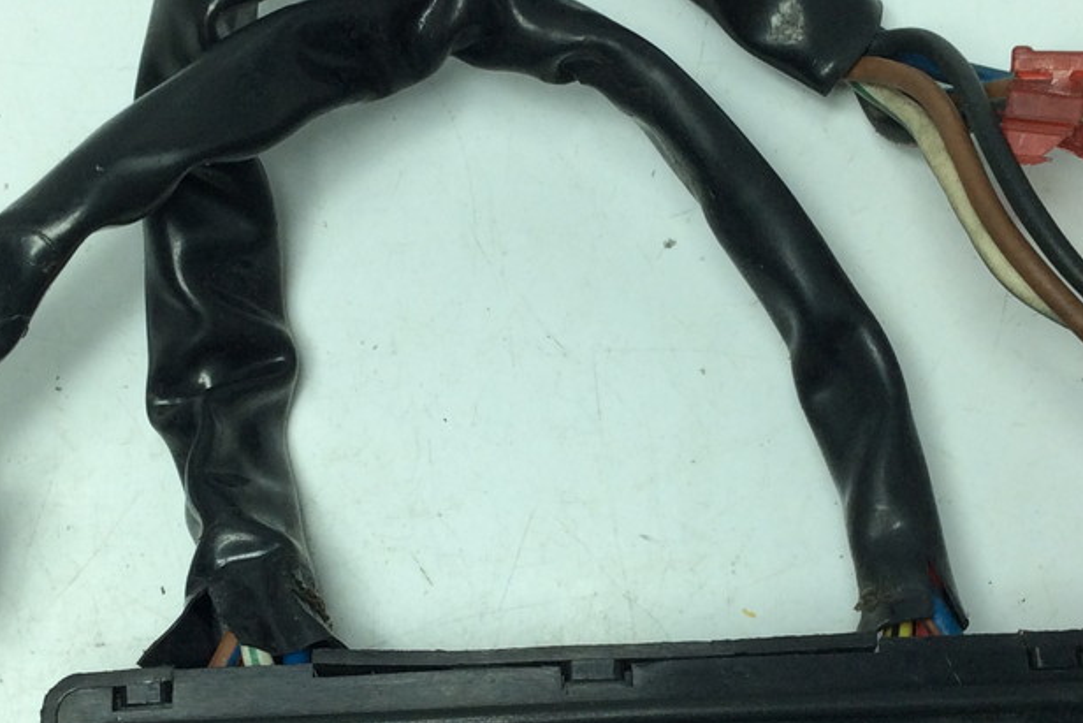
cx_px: 496
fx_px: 2076
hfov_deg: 29.2
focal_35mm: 69
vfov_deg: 19.7
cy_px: 375
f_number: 2.4
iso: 32
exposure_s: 1/394
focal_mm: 3.3
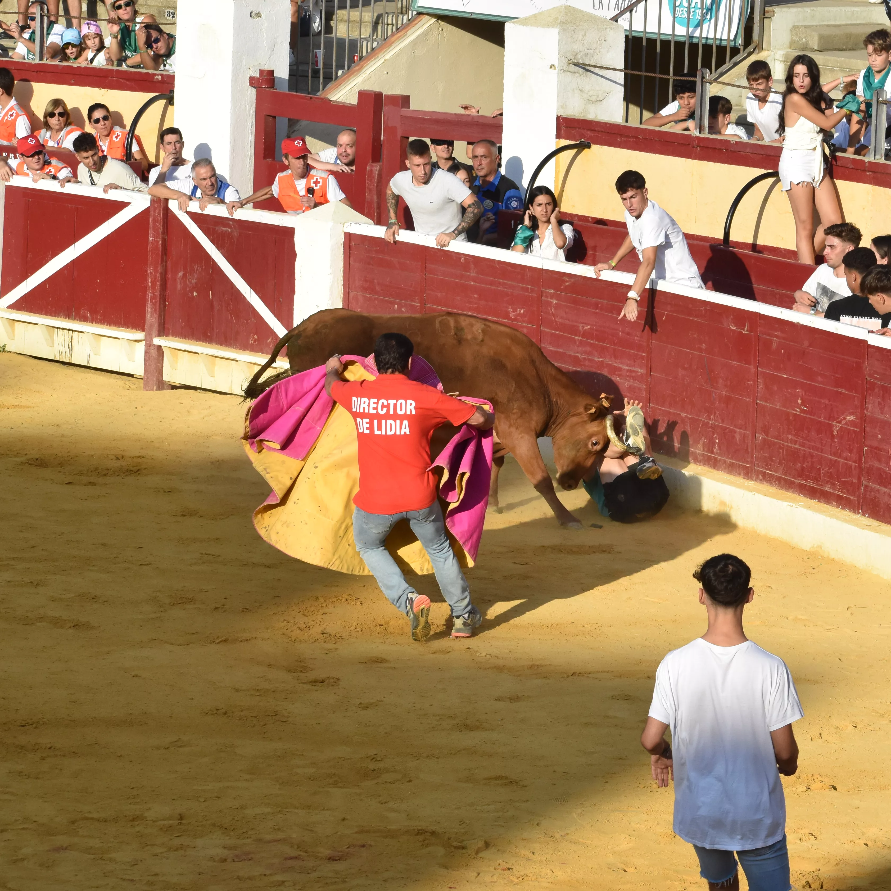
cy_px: 413
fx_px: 4630
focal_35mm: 159
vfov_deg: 11.0
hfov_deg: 11.0
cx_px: 612
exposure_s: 1/1250
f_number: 9
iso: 800
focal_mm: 70
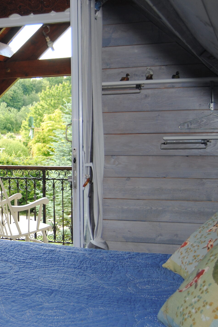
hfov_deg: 20.5
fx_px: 562
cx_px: -43
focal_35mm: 62
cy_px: 181
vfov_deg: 32.4
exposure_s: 1/125
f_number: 3.8
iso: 180
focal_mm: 23
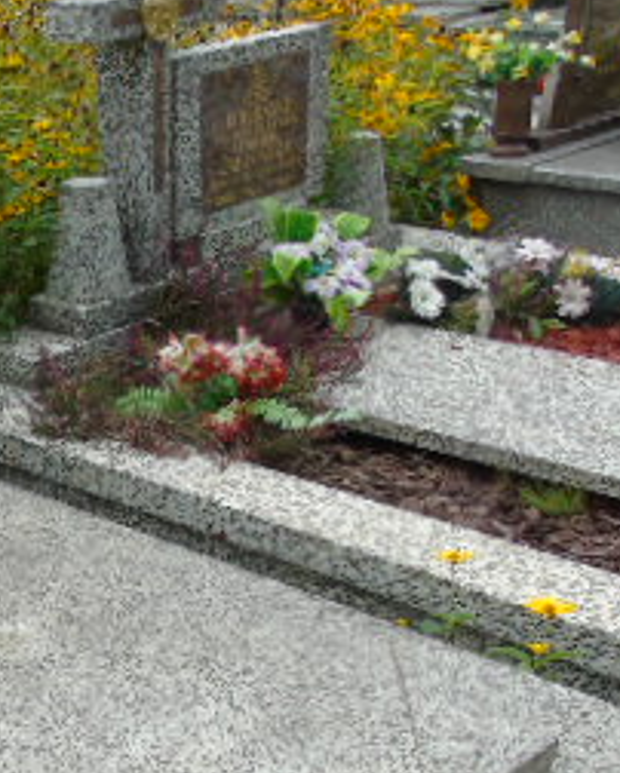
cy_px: 589
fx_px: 1420
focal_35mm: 62
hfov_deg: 22.7
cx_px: -117
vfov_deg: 29.9
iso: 80
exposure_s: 1/200
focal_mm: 4.4
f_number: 3.4
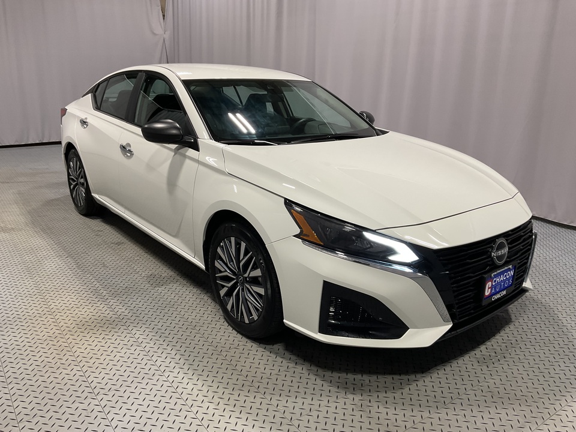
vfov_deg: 48.2
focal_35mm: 29
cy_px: 216
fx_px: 483
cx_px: 288
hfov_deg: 61.7
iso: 40
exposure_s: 1/100
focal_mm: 3
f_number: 1.8
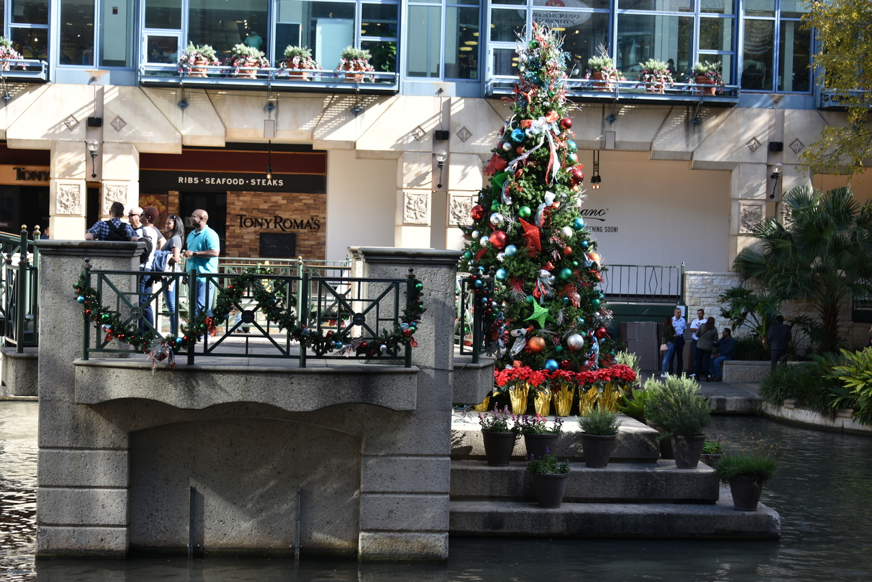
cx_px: 436
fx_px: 1575
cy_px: 291
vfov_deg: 20.9
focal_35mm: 65
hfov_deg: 31.0
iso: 100
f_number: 5.6
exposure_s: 1/125
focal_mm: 65
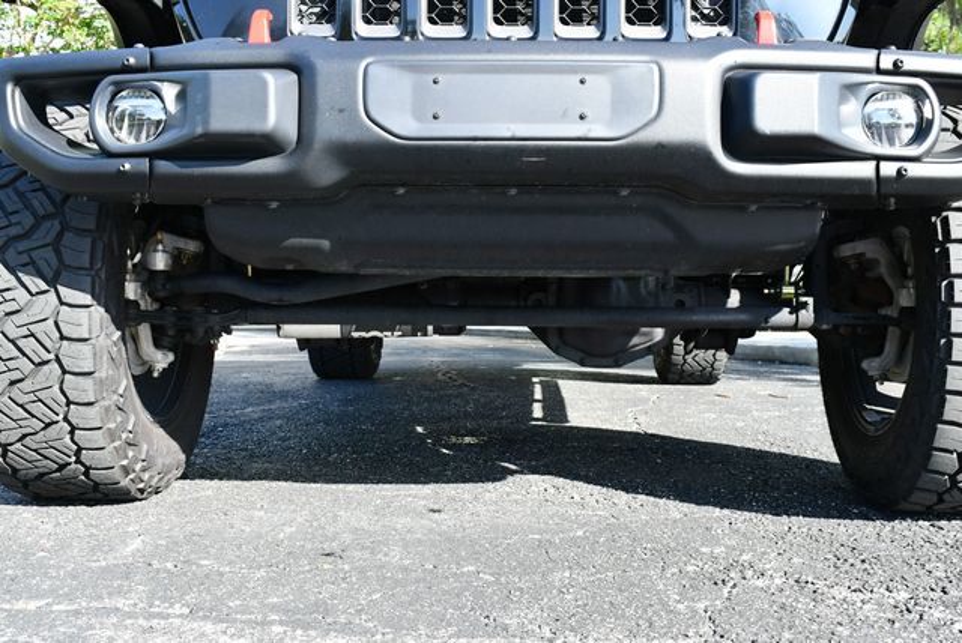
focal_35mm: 44
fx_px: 1177
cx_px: 481
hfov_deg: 44.5
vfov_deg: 30.6
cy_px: 322
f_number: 5.6
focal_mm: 22
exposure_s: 1/250
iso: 360
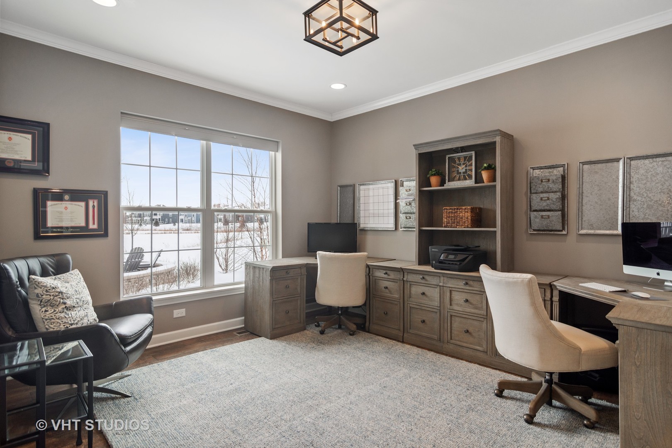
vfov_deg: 67.4
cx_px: 336
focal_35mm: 18
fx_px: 336
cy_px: 224
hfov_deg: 90.0
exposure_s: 1/25
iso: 200
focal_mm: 12
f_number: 8
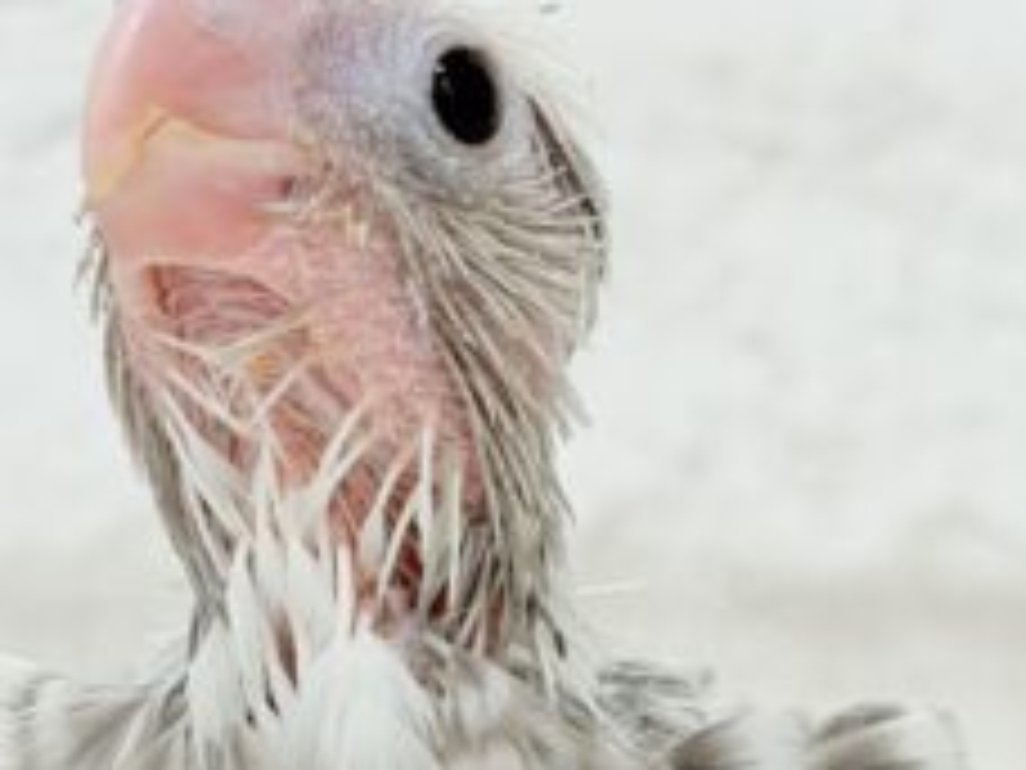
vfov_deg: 10.1
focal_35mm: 146
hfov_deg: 13.5
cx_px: 432
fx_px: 4327
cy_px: 716
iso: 32
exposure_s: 1/50
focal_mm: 5.96
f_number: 1.6
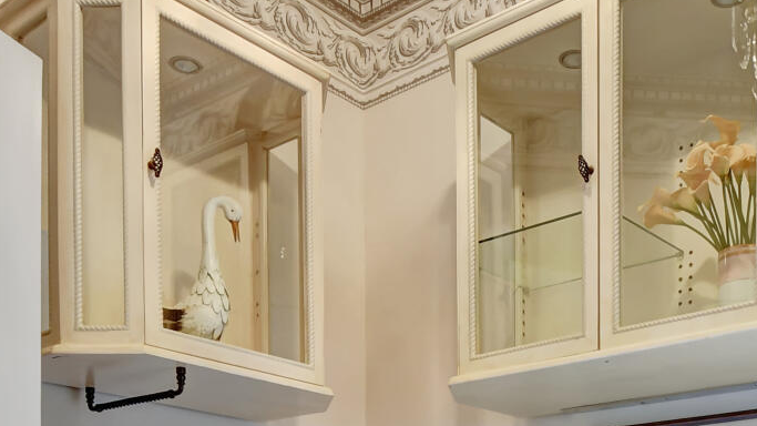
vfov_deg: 22.4
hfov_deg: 43.6
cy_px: 597
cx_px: 538
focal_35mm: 46
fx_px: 923
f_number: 8
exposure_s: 1/4
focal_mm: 10
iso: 640
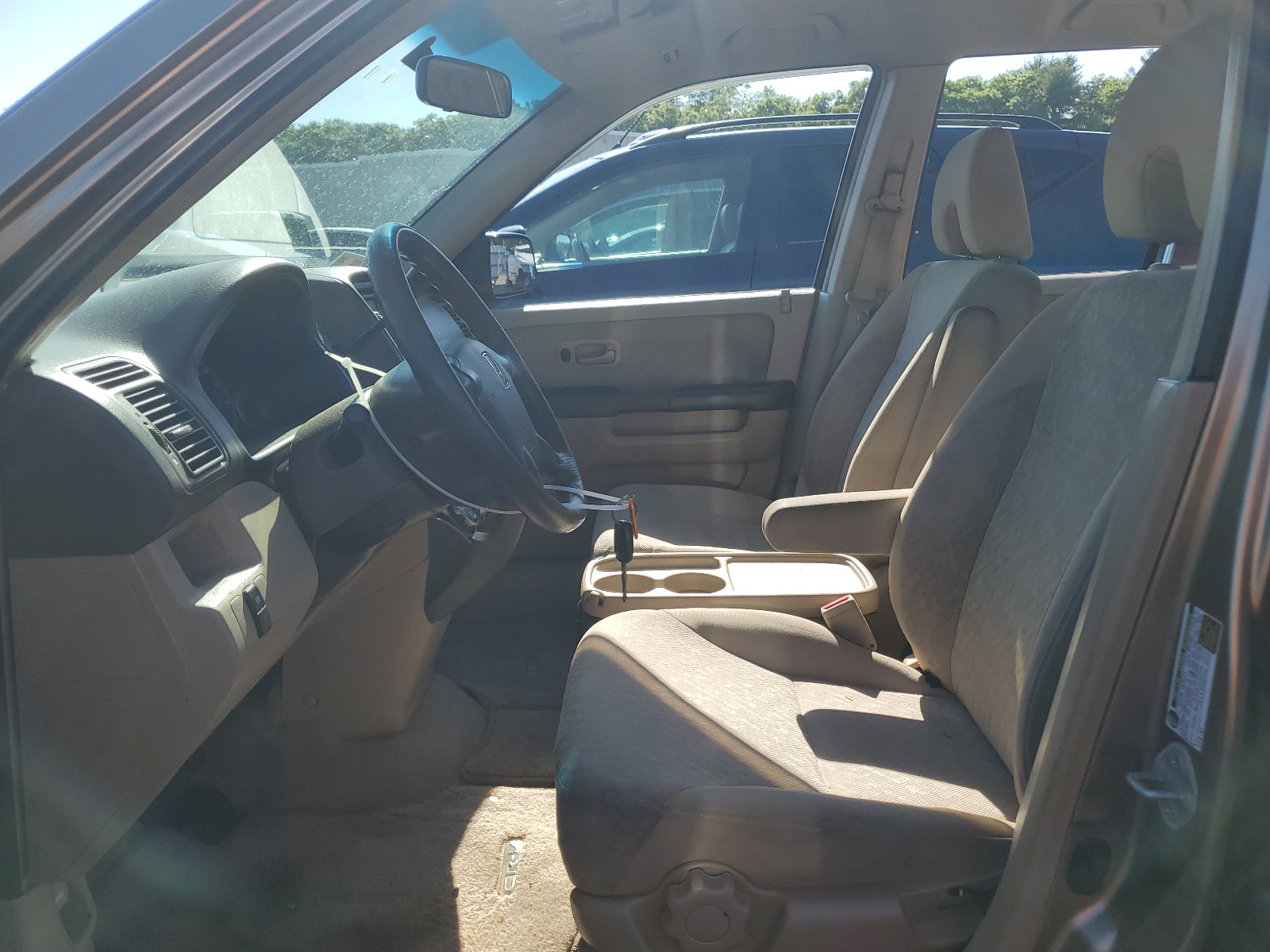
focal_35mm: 26
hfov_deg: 67.3
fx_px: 954
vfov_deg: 53.1
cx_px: 635
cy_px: 476
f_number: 1.5
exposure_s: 1/2000
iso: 50
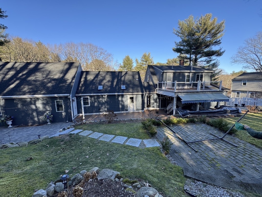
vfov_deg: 85.7
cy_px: 98
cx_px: 131
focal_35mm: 14
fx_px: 106
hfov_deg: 102.1
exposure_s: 1/195
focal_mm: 2.22
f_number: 2.2
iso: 40
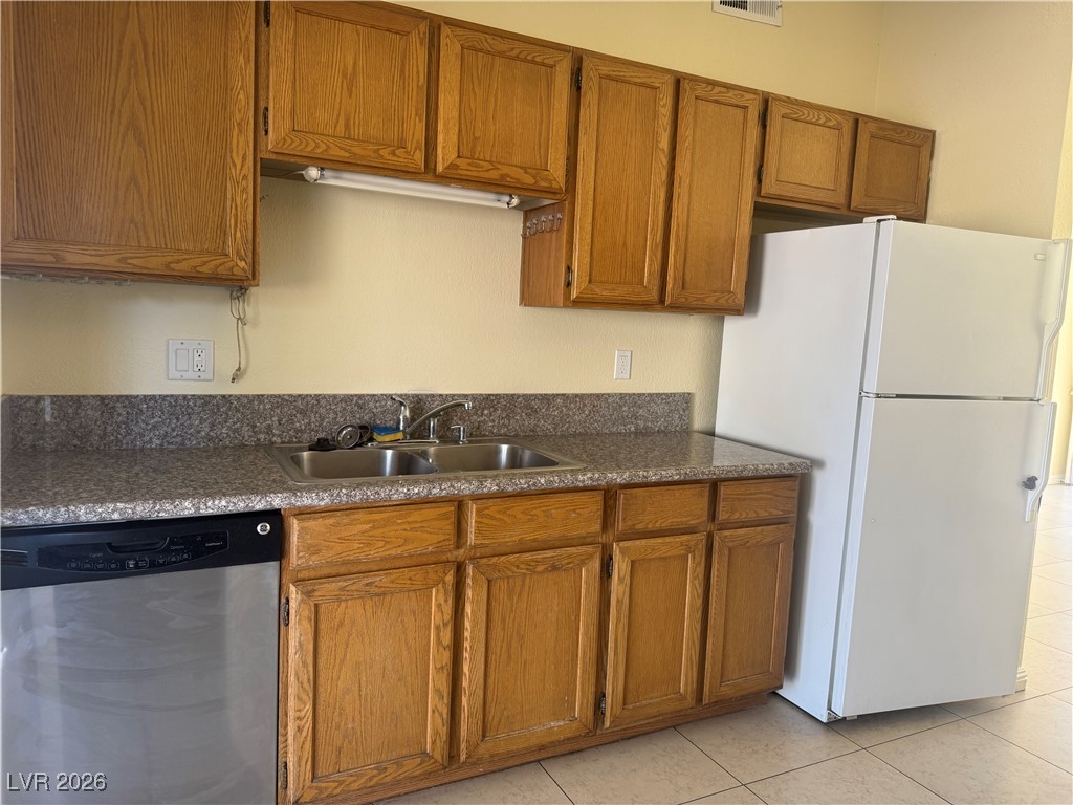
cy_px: 402
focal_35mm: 24
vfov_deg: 56.8
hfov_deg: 71.6
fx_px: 744
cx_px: 536
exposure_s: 1/121
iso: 100
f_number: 1.78
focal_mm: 6.76
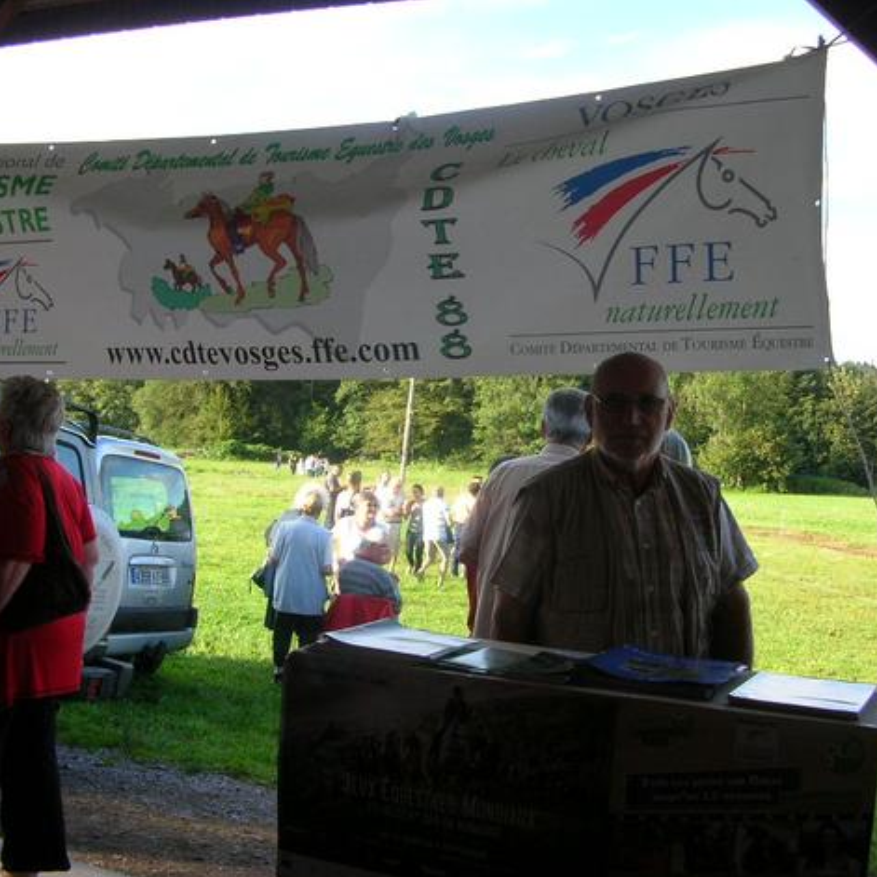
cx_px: 460
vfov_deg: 40.0
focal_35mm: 42
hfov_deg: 40.0
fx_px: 1204
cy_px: 445
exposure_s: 1/168
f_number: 2.8
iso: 50
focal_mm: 5.8
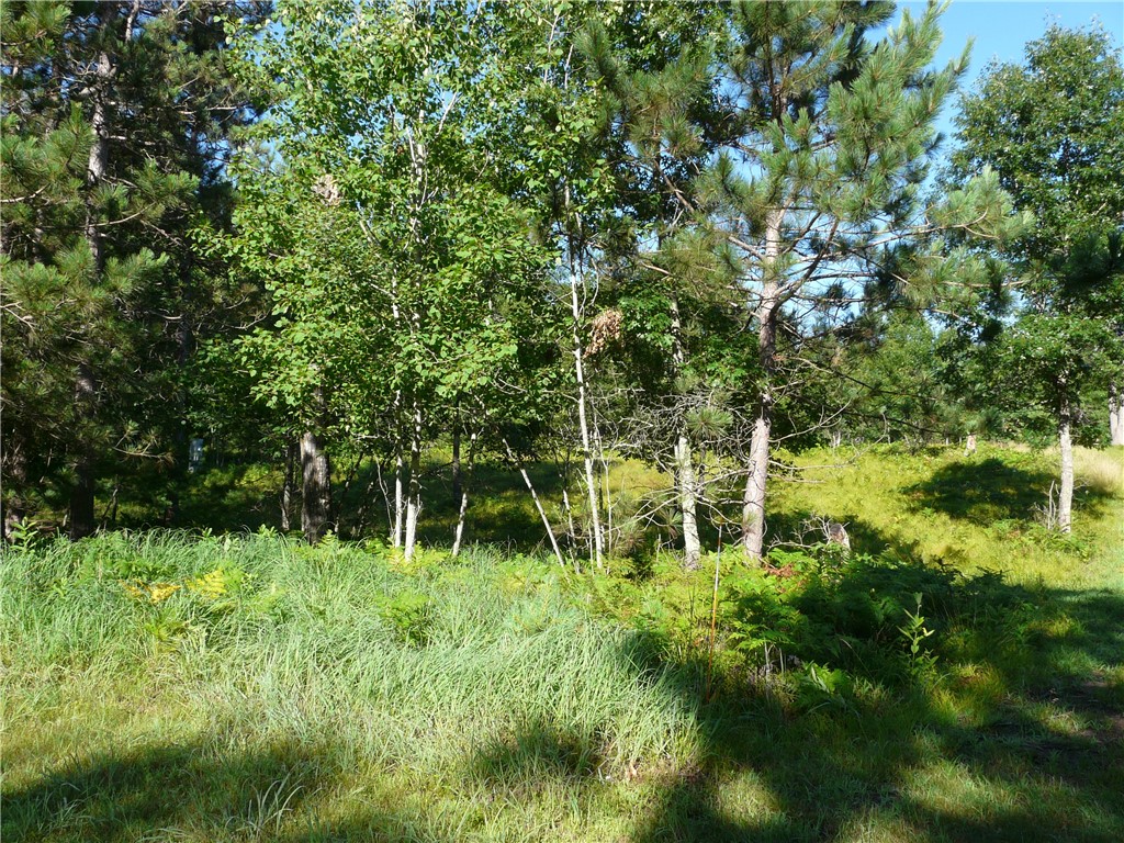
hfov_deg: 63.4
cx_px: 562
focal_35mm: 28
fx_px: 909
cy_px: 422
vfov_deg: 49.7
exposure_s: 1/250
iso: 100
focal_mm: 4.6
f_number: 4.5
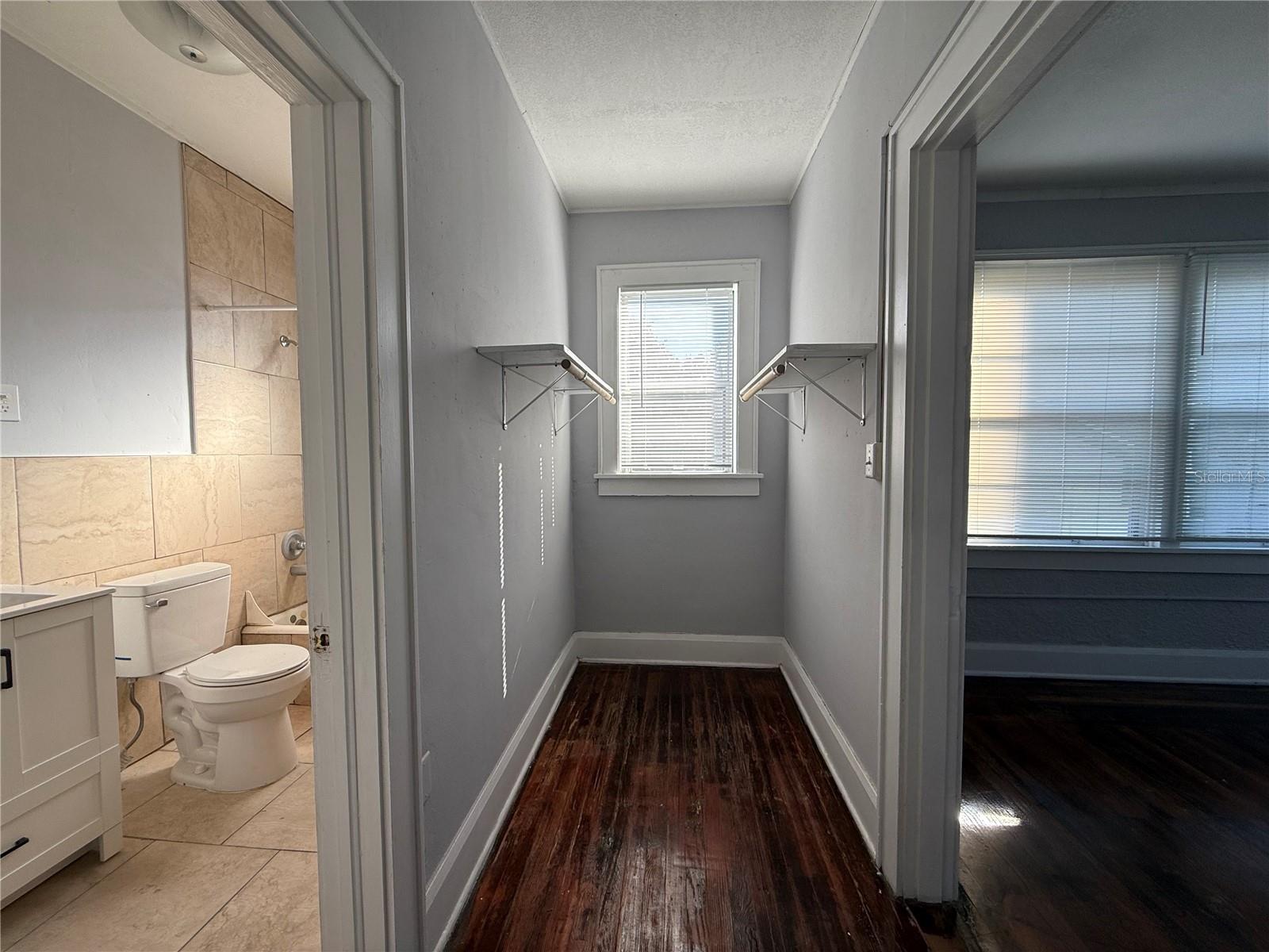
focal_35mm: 14
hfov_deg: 102.1
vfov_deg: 85.7
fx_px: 513
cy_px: 476
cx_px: 634
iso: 64
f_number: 2.2
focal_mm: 2.22
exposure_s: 1/266
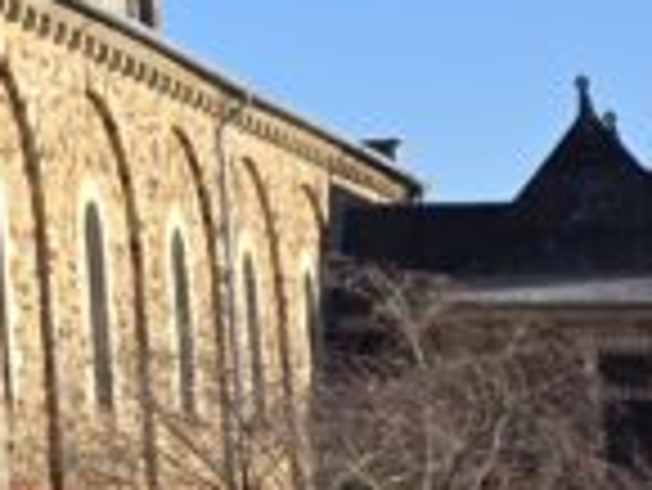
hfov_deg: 10.1
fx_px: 3054
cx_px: -1070
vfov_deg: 9.0
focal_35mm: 162
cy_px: -175
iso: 80
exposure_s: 1/3737
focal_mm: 6.3
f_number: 1.7
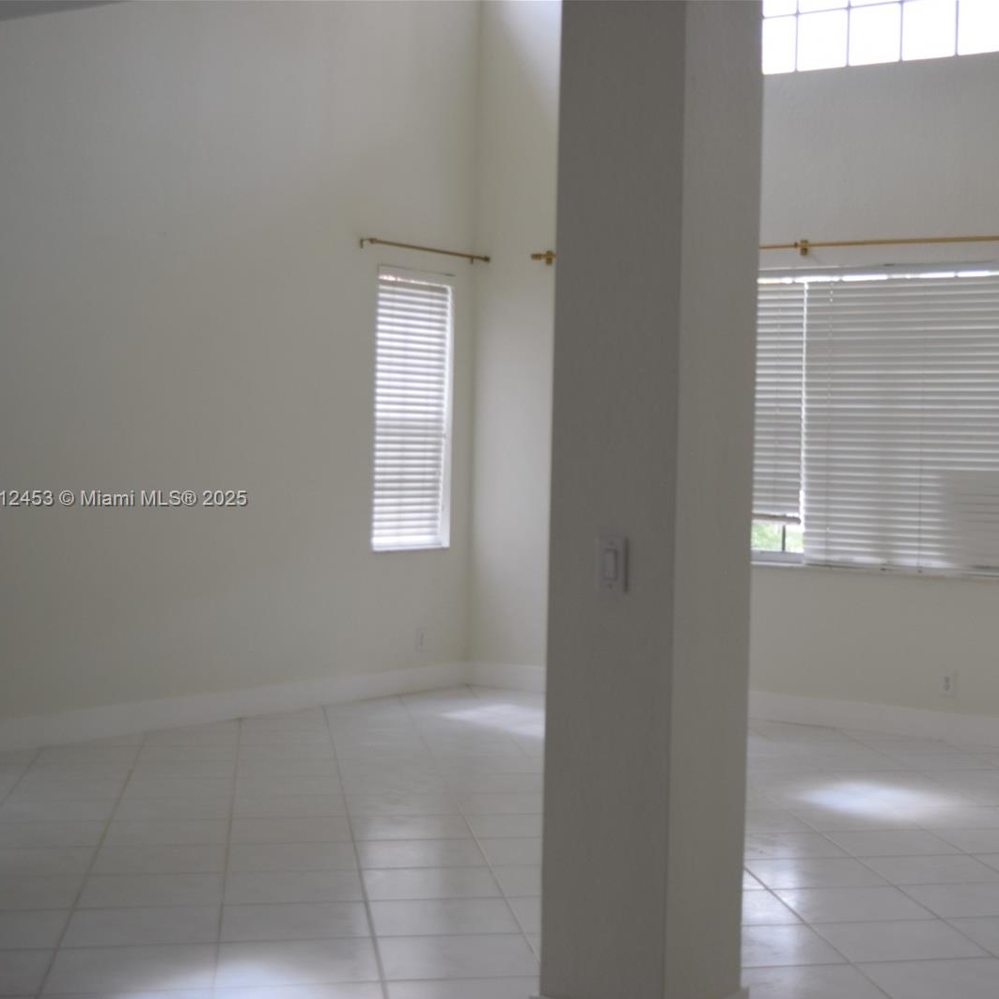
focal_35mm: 56
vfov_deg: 30.7
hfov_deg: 30.4
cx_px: 698
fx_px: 1817
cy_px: 500
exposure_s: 1/100
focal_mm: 29
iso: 400
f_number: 5
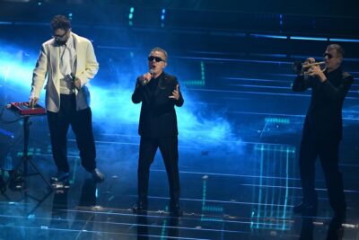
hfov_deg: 11.4
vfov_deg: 7.6
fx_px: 1796
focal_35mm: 180
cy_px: 120
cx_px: 180
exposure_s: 1/400
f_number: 4.5
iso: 6400
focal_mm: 180
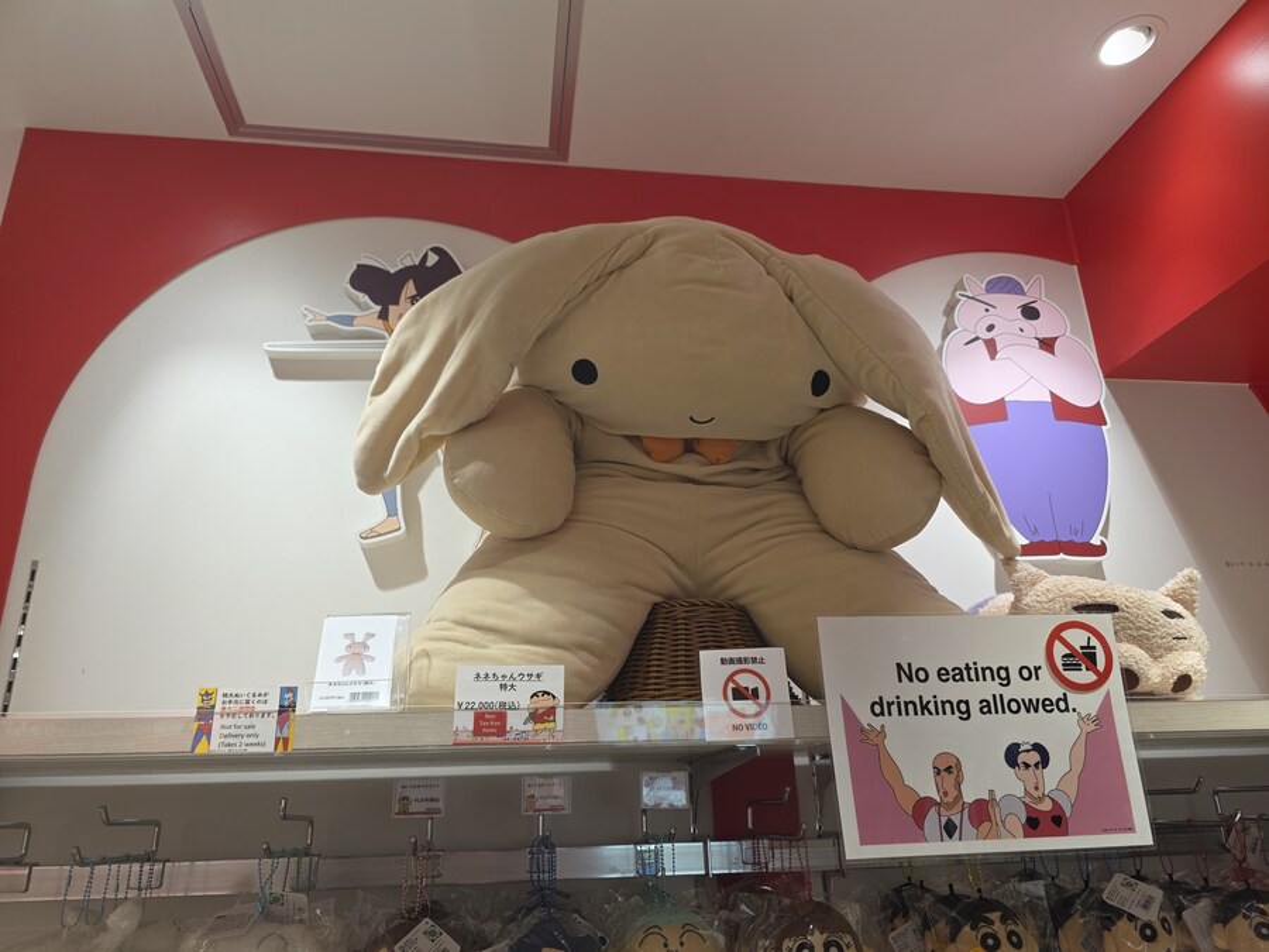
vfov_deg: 58.9
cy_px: 476
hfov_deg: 73.9
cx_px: 634
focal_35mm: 23
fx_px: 843
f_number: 1.7
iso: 64
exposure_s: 1/180
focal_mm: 6.3
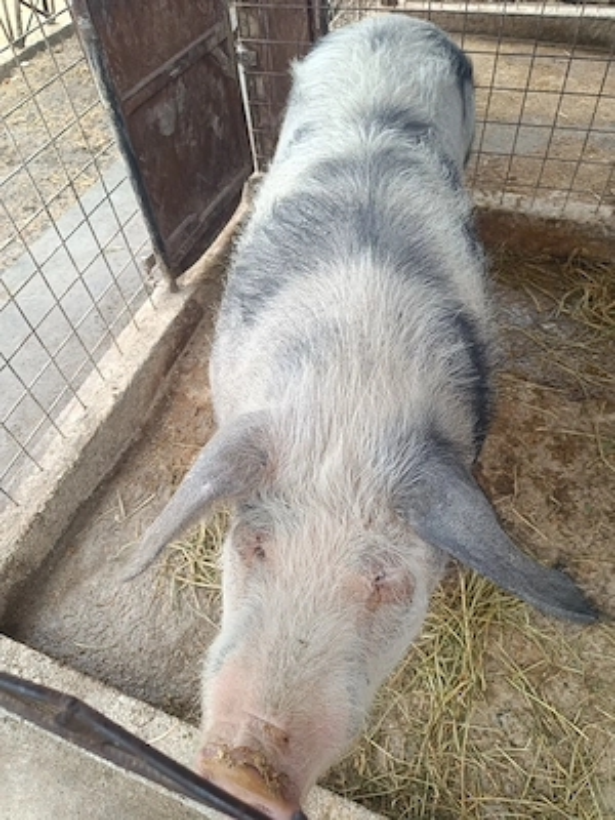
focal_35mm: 24
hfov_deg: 56.8
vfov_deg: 71.6
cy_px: 410
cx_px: 308
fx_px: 569
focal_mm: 5.59
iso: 110
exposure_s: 1/101
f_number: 1.88
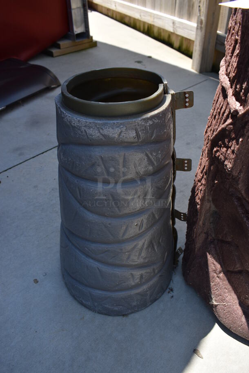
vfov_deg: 67.3
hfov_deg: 48.0
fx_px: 280
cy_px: 186
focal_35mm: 27
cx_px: 124
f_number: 7.1
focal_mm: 18
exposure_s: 1/320
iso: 200
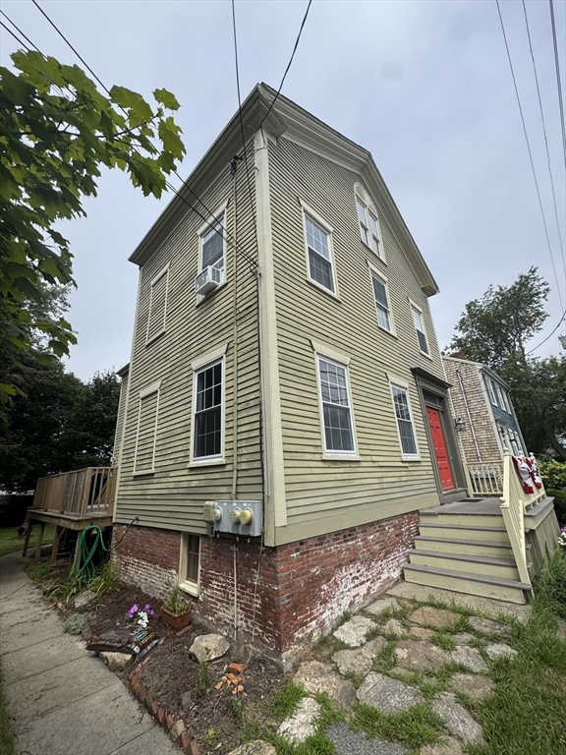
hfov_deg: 85.7
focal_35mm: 14
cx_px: 283
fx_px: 305
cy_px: 378
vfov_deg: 102.1
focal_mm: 2.22
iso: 50
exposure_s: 1/2273
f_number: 2.2
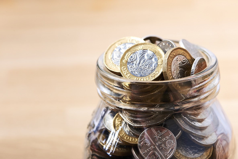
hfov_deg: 19.4
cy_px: 80
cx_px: 119
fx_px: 694
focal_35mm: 105
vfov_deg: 13.1
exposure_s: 1/125
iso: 200
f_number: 11
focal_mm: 105
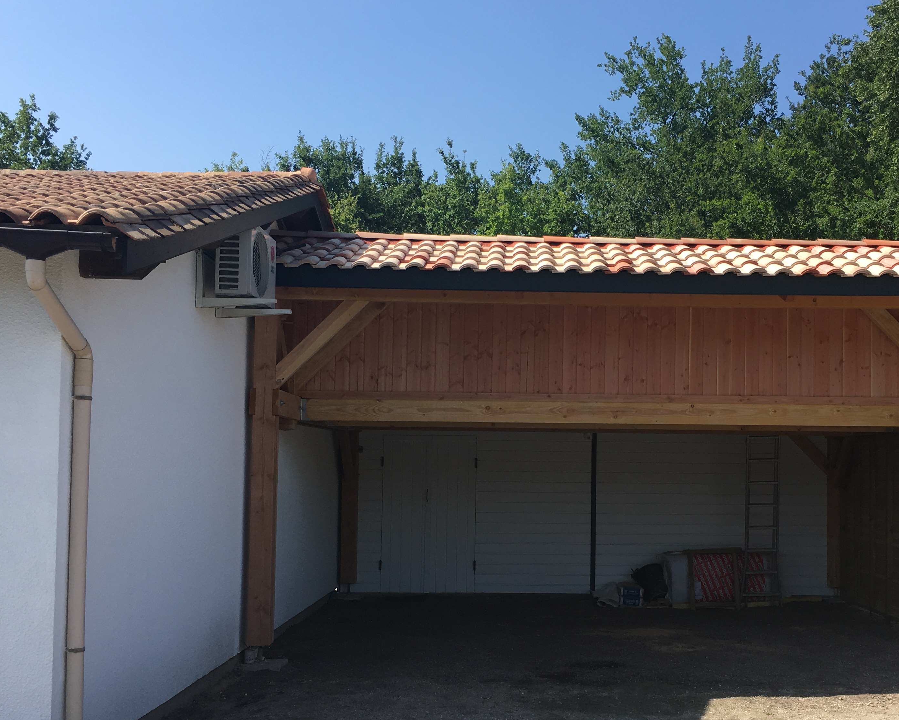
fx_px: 1091
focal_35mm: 41
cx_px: 561
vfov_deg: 36.3
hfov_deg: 44.4
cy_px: 436
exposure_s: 1/974
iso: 25
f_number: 2.2
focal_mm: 4.15
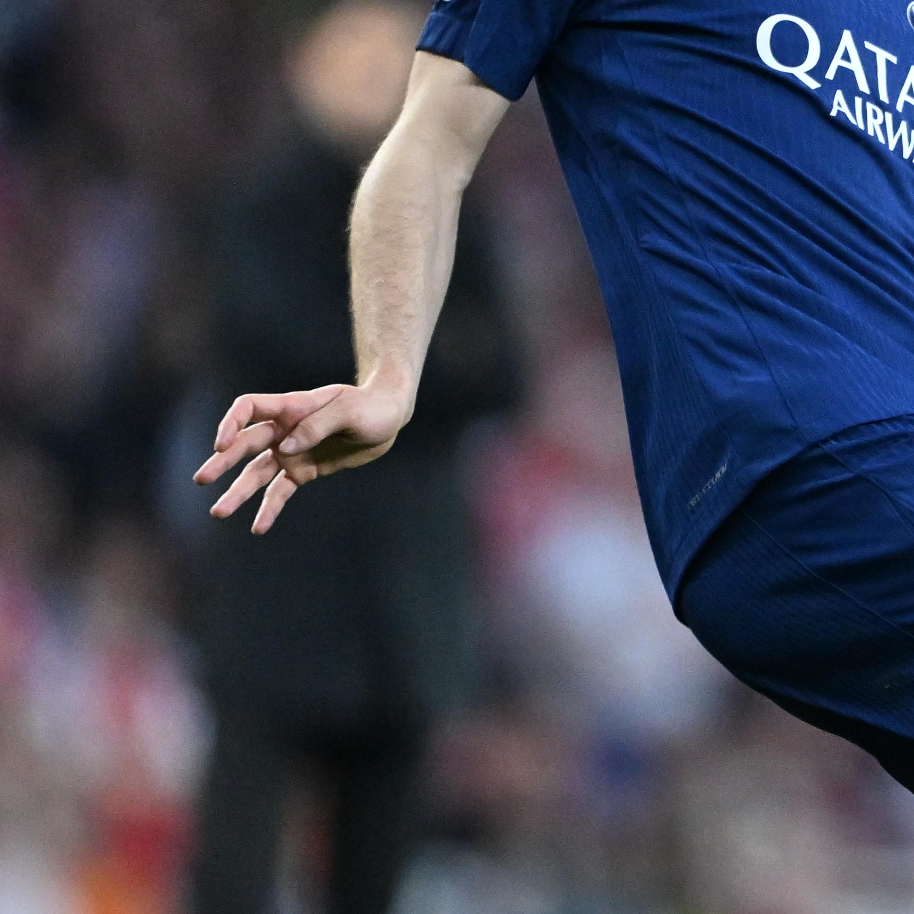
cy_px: 511
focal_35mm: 1628
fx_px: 48633
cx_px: 1386
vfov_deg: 1.1
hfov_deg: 1.1
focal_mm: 400
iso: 2500
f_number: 2.8
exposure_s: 1/2000
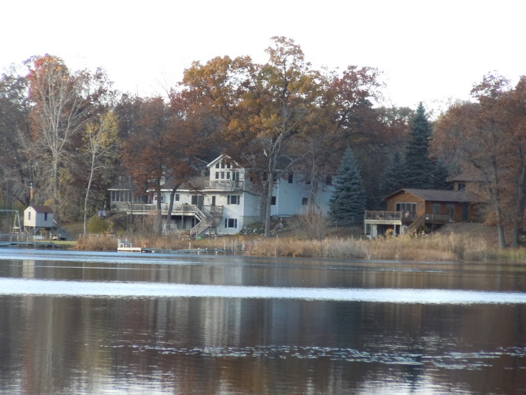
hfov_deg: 10.1
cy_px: 198
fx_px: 2978
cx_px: 263
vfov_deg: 7.6
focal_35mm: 196
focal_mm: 35
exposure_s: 1/200
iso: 320
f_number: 5.6
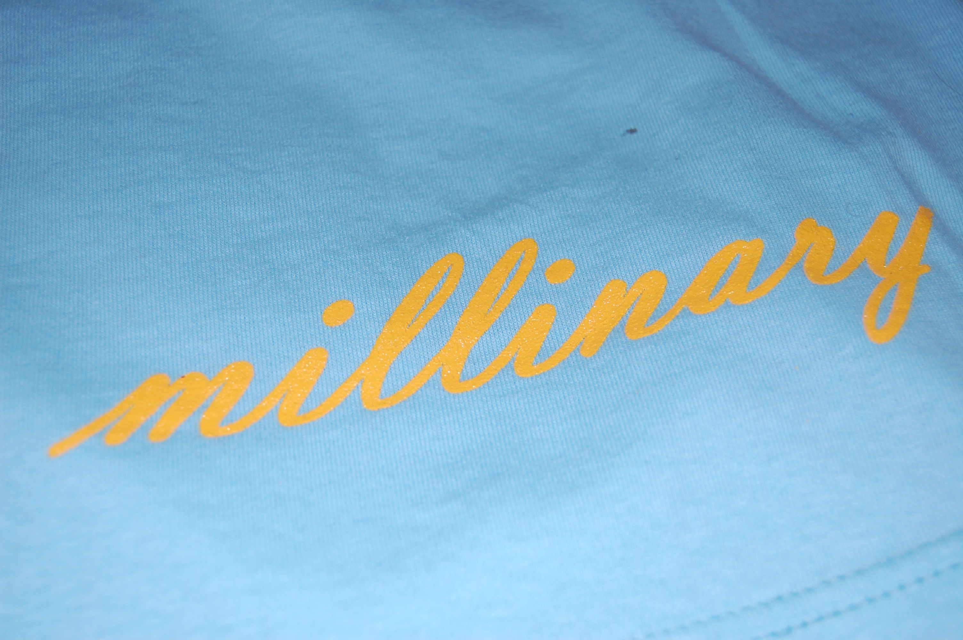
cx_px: 482
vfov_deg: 25.7
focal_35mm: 52
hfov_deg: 37.9
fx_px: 1403
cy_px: 320
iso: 360
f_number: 4.8
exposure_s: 1/60
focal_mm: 35
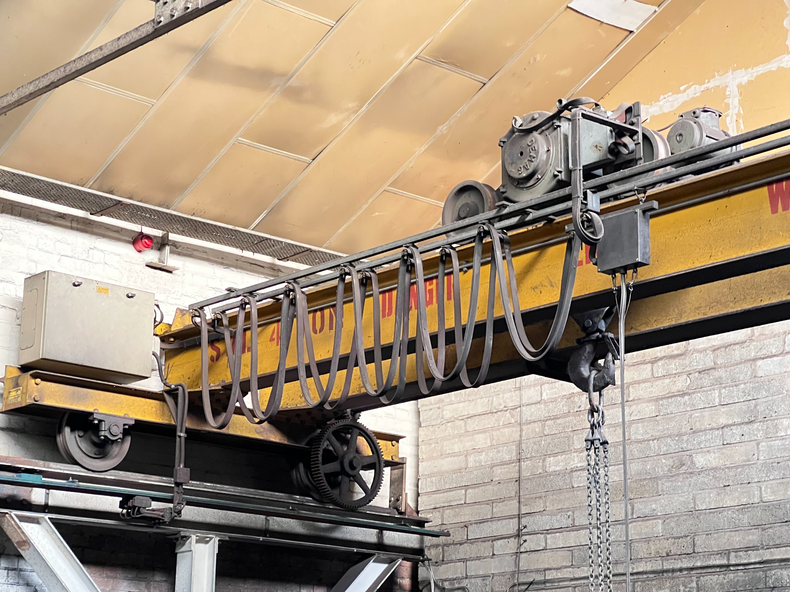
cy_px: 296
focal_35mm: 77
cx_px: 395
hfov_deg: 25.3
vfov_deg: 19.1
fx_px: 1757
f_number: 2.8
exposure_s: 1/30
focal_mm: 9
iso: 1250
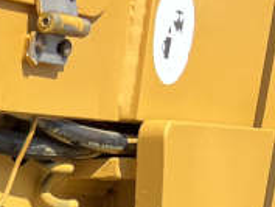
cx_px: -315
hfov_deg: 11.7
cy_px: 540
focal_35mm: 147
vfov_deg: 8.9
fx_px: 1169
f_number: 1.5
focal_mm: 5.7
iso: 50
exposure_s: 1/1575
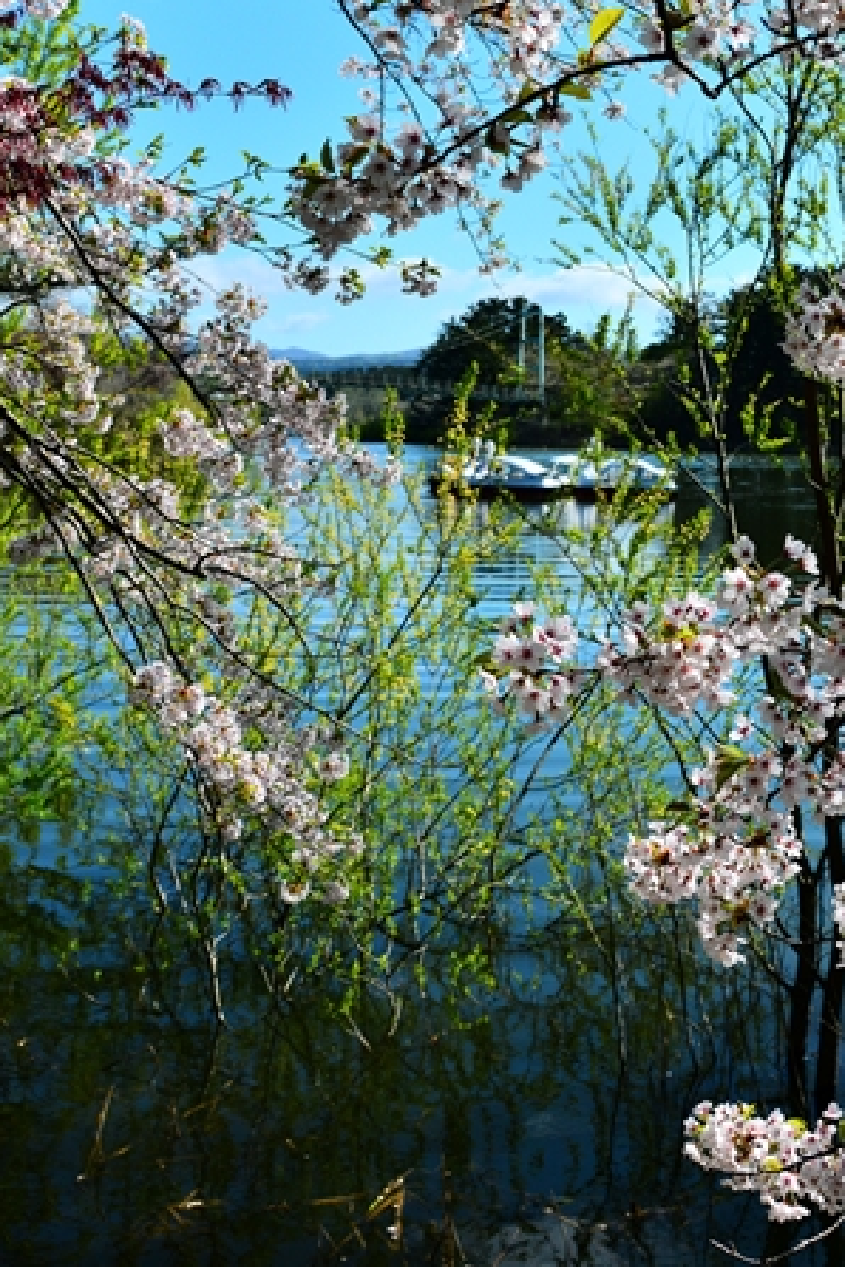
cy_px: 428
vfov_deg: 44.8
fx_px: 1514
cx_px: 717
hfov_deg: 30.2
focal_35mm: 43
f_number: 8
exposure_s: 1/1600
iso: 400
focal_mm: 24
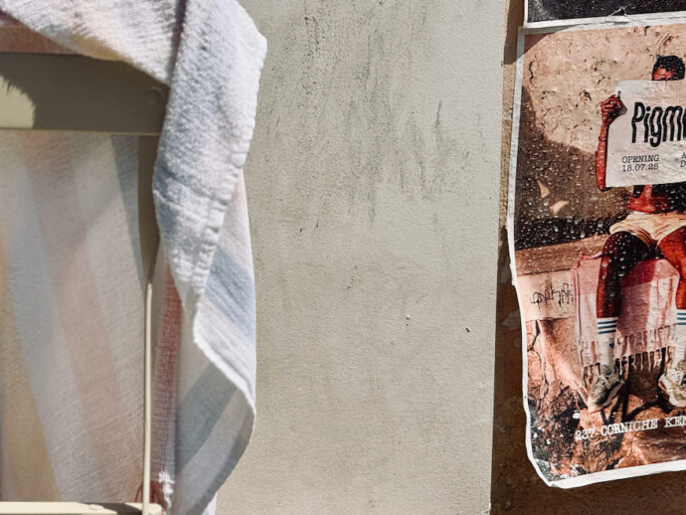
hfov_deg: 11.1
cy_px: 219
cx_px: 400
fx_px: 3529
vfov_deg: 8.3
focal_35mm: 178
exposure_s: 1/1866
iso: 64
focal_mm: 15.66
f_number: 2.8
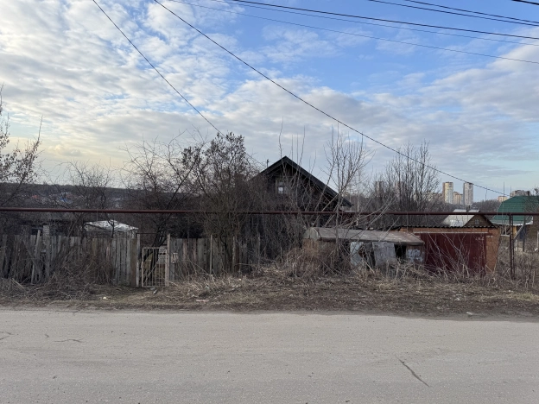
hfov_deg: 71.6
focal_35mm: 24
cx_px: 270
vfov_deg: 56.8
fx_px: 374
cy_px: 202
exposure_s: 1/1923
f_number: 1.78
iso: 80
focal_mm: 6.76
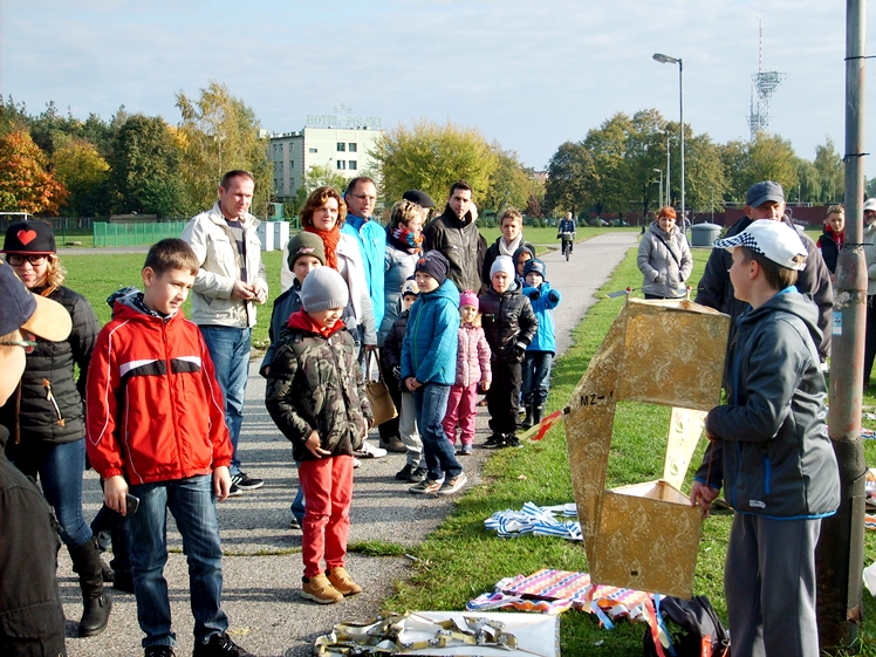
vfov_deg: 28.0
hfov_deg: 36.8
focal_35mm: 52
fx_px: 1316
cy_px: 328
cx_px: 438
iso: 50
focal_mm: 8.7
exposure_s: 1/350
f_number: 3.3
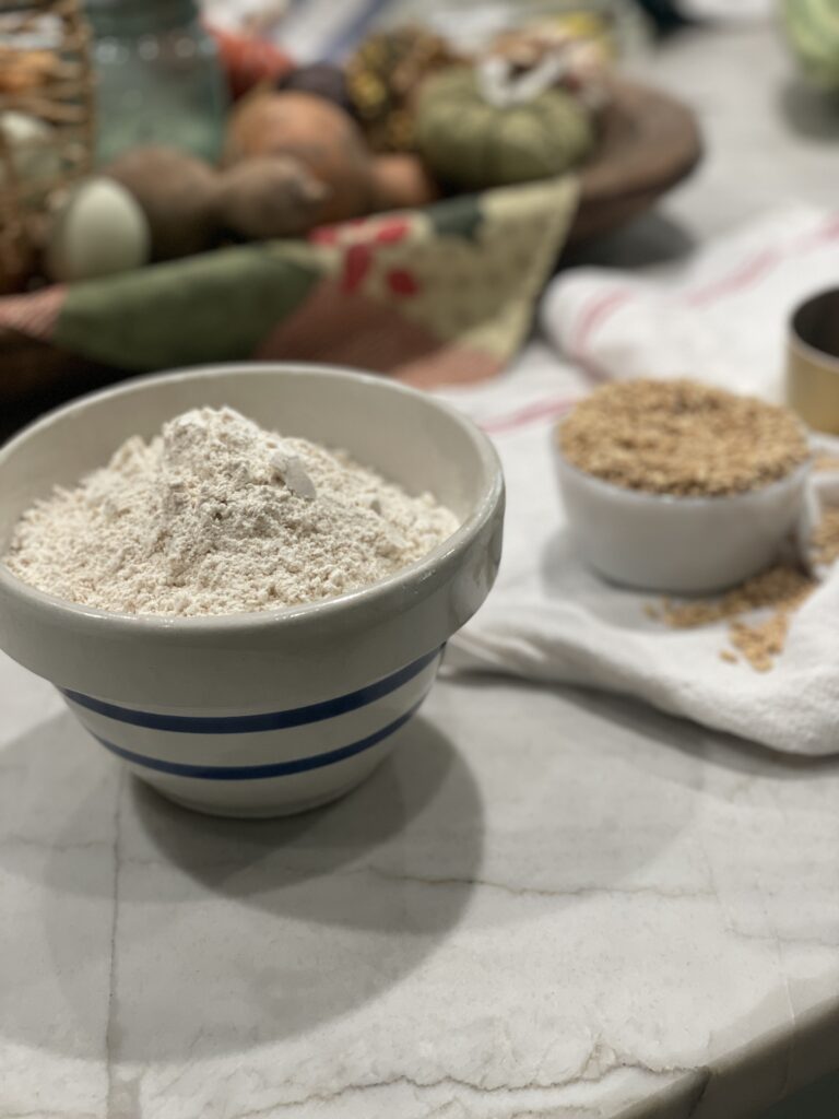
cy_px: 560
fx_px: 1680
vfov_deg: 36.8
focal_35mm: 52
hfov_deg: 28.0
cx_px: 420
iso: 160
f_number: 2
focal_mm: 6
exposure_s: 1/60
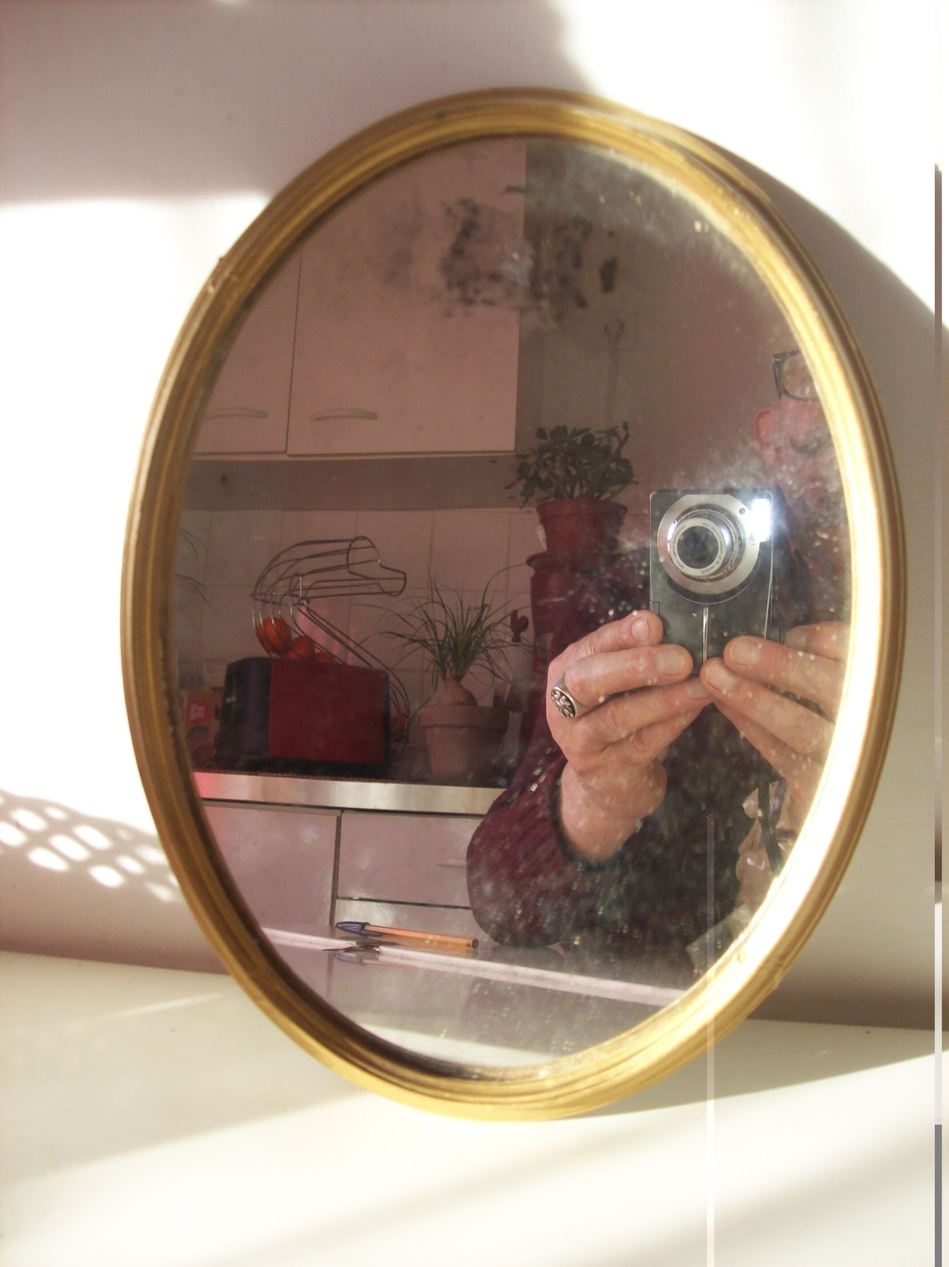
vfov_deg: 51.4
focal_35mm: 36
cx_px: 474
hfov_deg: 39.6
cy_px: 634
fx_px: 1317
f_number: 2.7
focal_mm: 6
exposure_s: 1/64
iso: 80
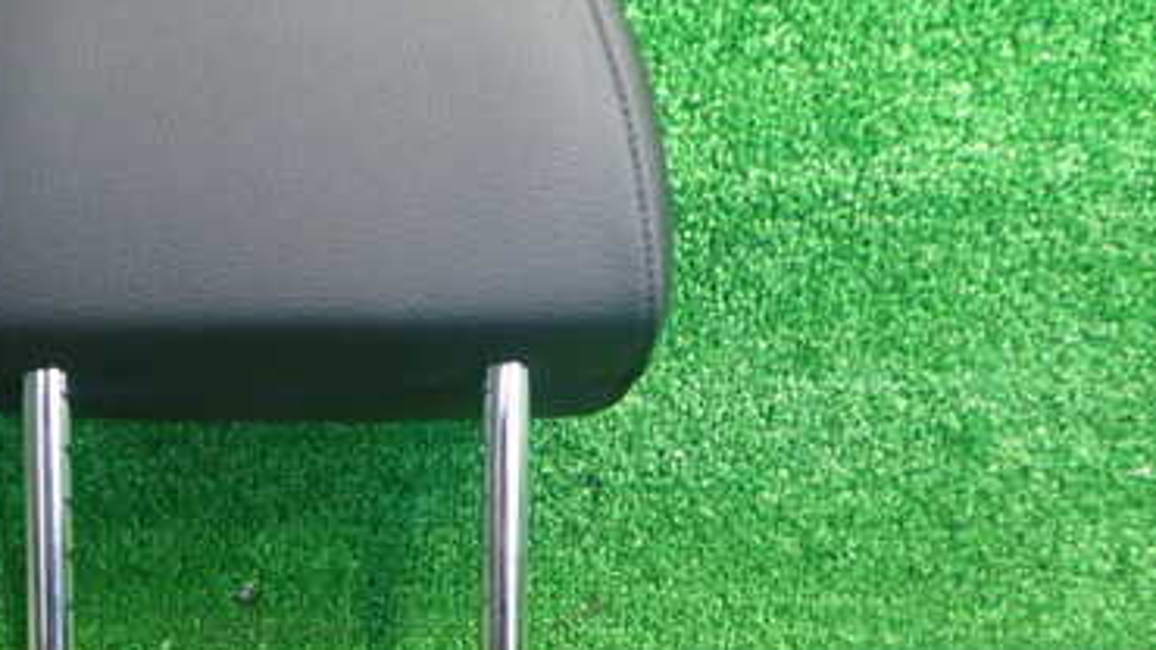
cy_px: 472
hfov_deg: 38.2
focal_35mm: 53
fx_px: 1624
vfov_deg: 22.5
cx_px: 291
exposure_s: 1/30
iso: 800
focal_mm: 5.4
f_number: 2.3
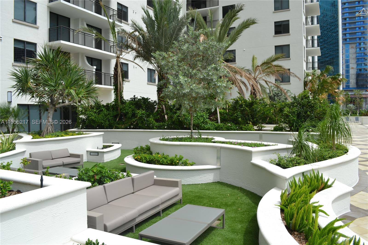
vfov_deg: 47.9
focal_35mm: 27
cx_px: 184
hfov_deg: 67.4
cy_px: 122
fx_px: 276
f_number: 8
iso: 100
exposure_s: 1/250
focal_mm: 18
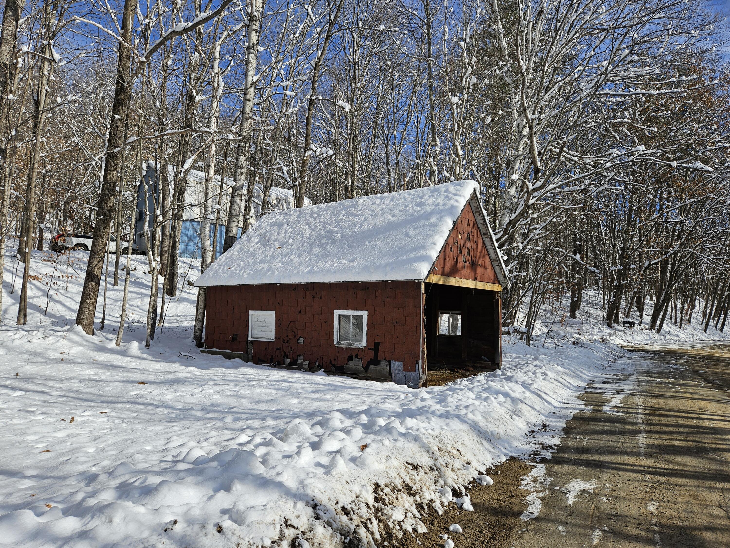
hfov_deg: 73.9
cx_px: 365
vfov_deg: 58.9
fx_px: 485
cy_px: 274
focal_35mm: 23
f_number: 1.8
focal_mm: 5.4
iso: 25
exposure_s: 1/3168
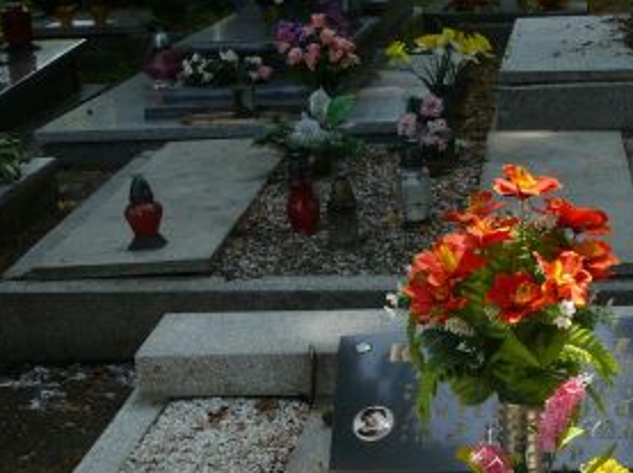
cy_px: 491
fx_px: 1479
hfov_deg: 23.9
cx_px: 484
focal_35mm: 81
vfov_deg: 17.7
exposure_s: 1/200
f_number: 5
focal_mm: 7.4
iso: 100
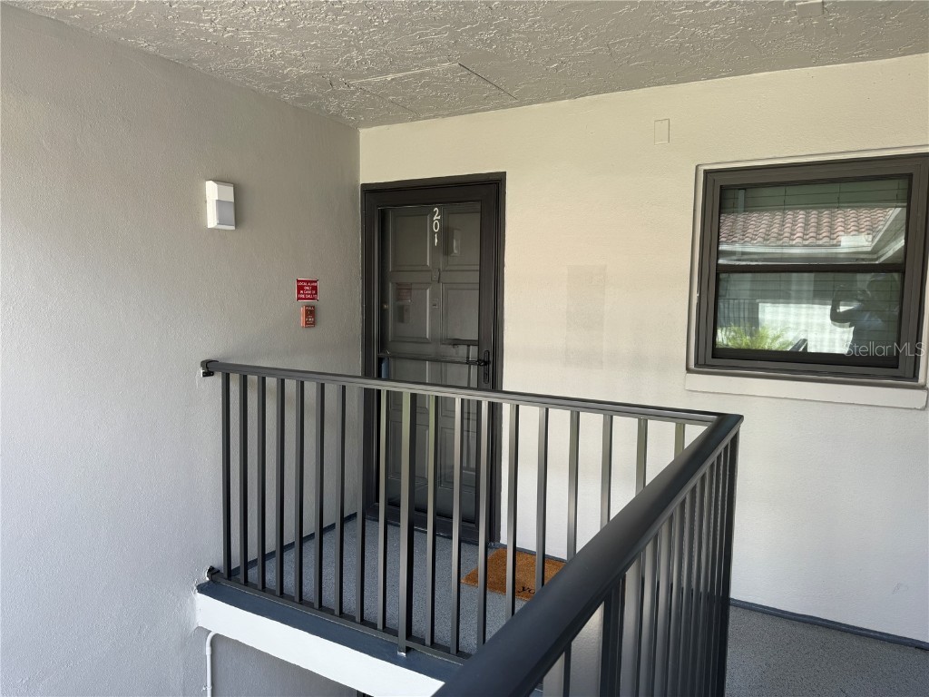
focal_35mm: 24
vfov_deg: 56.8
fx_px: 644
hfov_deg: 71.6
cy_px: 348
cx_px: 464
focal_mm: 6.76
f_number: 1.78
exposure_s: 1/121
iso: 64
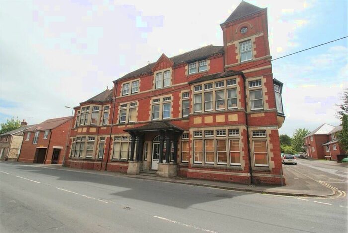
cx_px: 174
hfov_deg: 89.9
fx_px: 174
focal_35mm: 18
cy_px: 116
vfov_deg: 67.6
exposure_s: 1/160
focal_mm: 12
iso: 100
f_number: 10
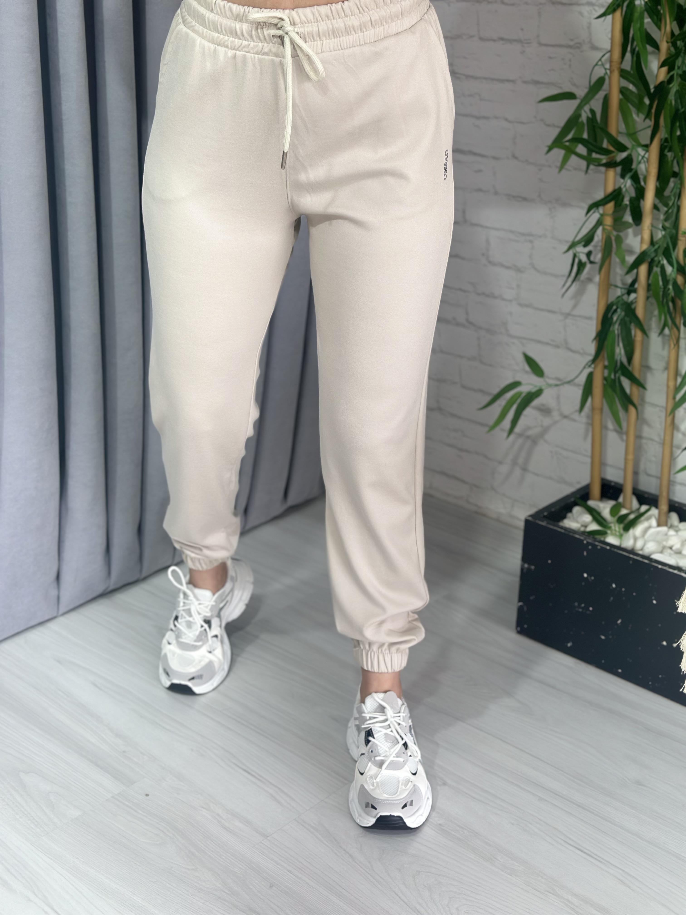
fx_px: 1268
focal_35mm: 48
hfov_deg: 30.3
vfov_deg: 39.7
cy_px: 458
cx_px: 343
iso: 80
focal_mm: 6.86
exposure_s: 1/141
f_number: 1.78
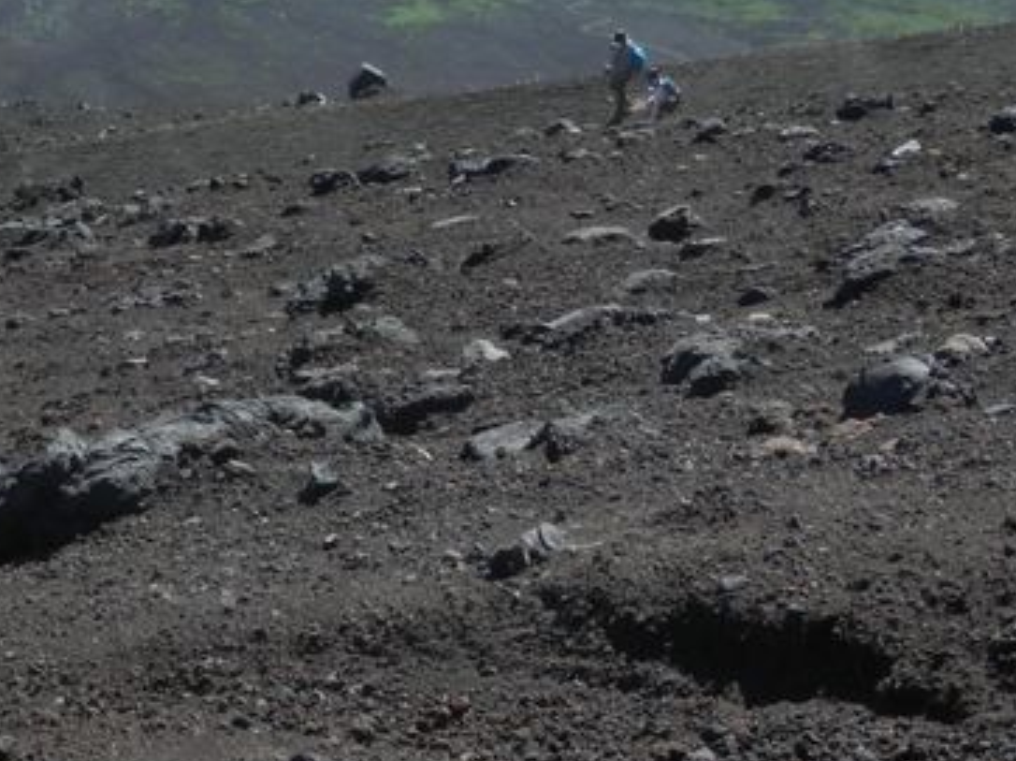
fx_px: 5192
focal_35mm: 177
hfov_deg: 11.2
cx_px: 314
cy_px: -62
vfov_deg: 8.3
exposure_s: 1/400
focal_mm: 14.4
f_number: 4.6
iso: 80
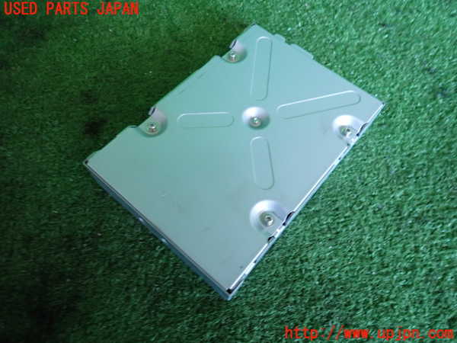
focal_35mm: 25
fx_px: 330
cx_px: 228
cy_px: 172
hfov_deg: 69.4
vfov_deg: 54.9
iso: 250
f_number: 2
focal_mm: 4.5
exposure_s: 1/30
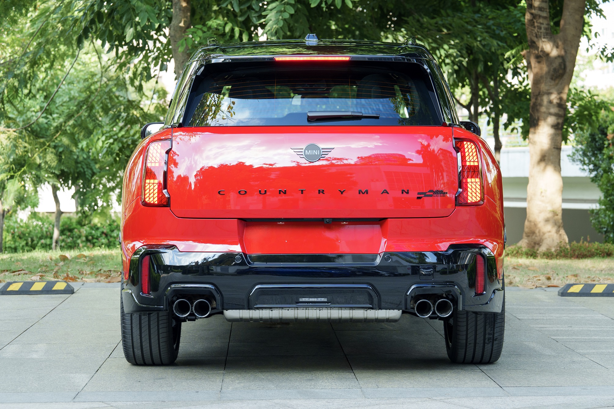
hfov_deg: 28.8
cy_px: 204
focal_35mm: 70
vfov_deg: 19.5
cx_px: 307
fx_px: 1194
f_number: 5.6
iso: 640
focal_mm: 70
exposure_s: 1/100
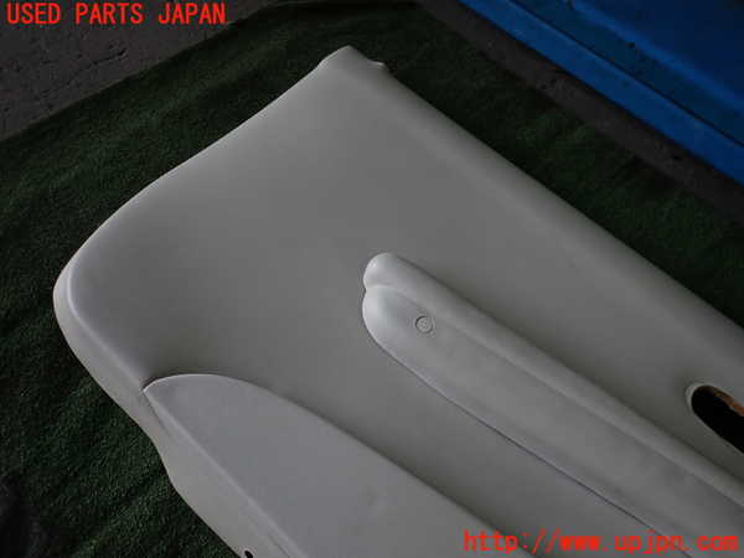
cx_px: 372
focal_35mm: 25
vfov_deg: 54.9
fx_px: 537
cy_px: 279
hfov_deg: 69.4
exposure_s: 1/125
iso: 100
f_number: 2
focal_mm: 4.5
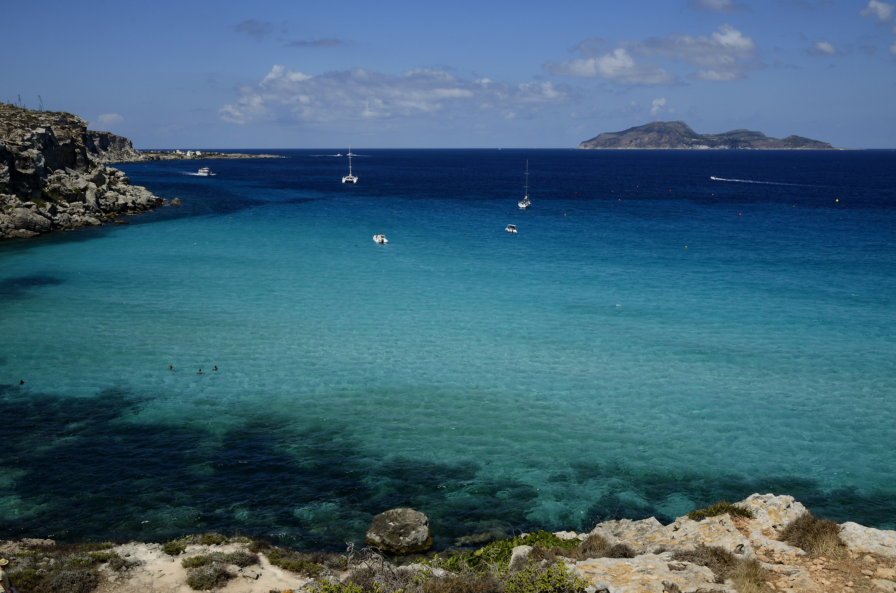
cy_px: 296
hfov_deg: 57.3
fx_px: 820
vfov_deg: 39.8
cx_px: 448
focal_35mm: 33
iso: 100
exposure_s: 1/200
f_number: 13
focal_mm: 22
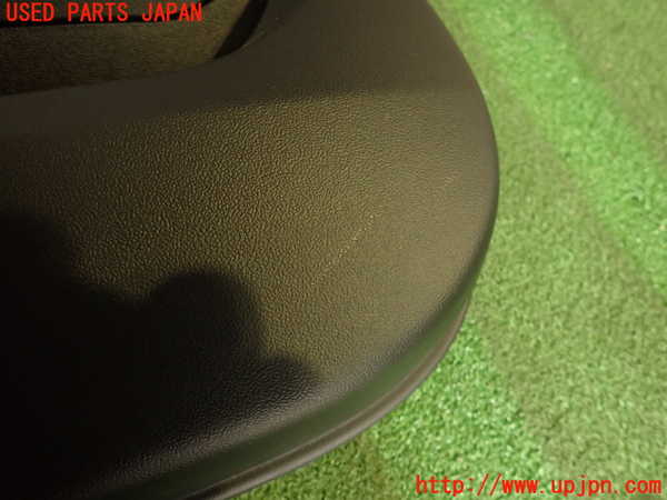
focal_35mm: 25
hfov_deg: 69.4
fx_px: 482
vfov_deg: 54.9
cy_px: 250
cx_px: 334
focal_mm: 4.5
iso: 320
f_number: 2
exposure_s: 1/30
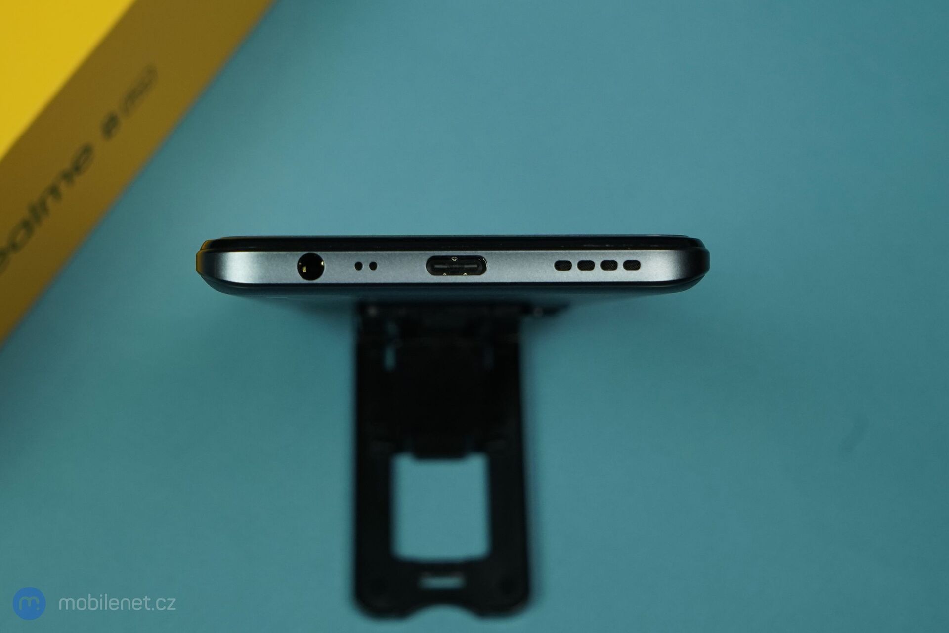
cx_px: 474
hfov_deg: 47.4
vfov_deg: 32.6
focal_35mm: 41
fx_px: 1081
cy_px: 316
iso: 1000
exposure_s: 1/160
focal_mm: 41
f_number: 8
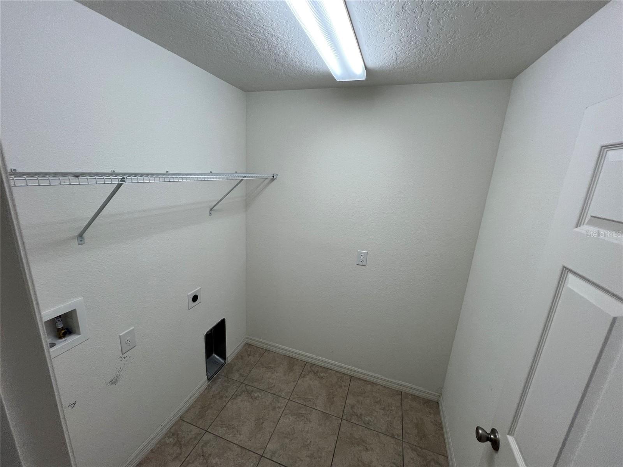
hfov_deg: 106.2
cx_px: 312
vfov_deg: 89.9
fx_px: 234
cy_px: 234
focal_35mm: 13
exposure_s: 1/120
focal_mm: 1.57
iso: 100
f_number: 1.8
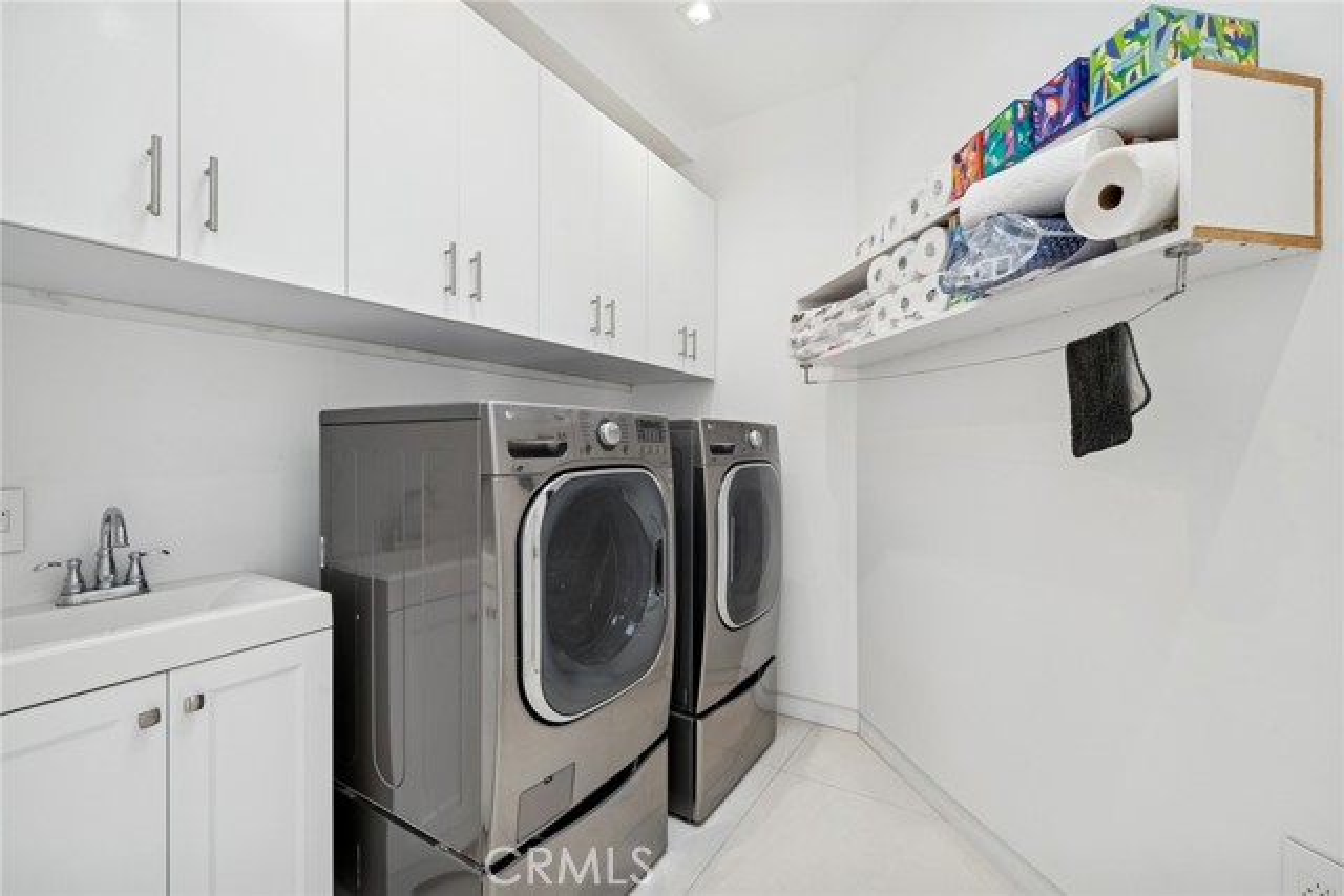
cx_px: 672
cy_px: 448
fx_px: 560
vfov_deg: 77.4
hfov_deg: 100.4
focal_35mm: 15
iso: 100
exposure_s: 1/6
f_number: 8
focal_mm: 15
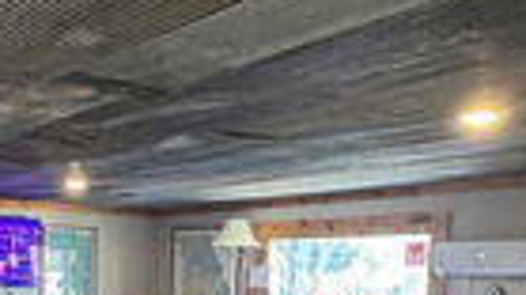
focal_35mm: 56
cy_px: 318
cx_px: 91
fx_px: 781
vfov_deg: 20.5
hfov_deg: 35.8
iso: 800
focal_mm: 2.22
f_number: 2.2
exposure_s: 1/60
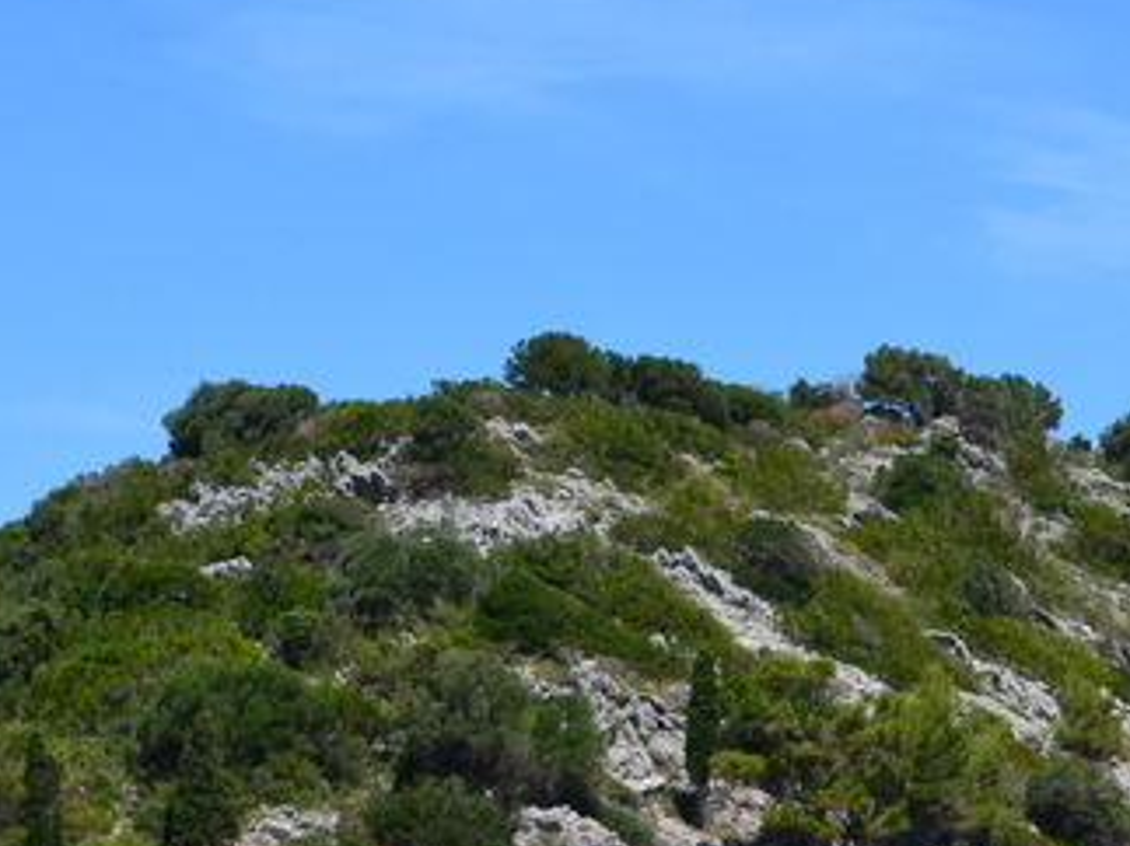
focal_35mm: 186
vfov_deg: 8.0
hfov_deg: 10.6
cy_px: 545
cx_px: 808
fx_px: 6070
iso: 400
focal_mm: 52
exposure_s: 1/500
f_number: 11
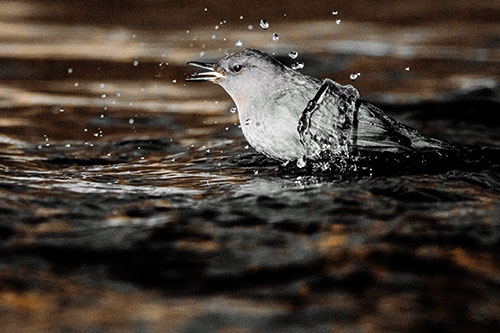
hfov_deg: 1.7
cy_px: 166
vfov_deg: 1.1
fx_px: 16660
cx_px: 250
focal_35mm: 1200
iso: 8000
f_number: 13
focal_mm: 1200
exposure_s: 1/3200
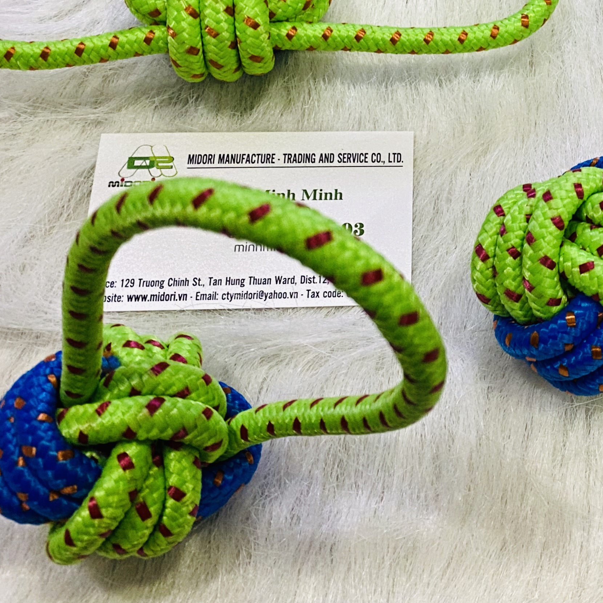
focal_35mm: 56
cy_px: 147
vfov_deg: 30.0
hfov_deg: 29.1
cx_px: 559
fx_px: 1104
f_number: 1.8
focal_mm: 4.25
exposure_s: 1/50
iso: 160
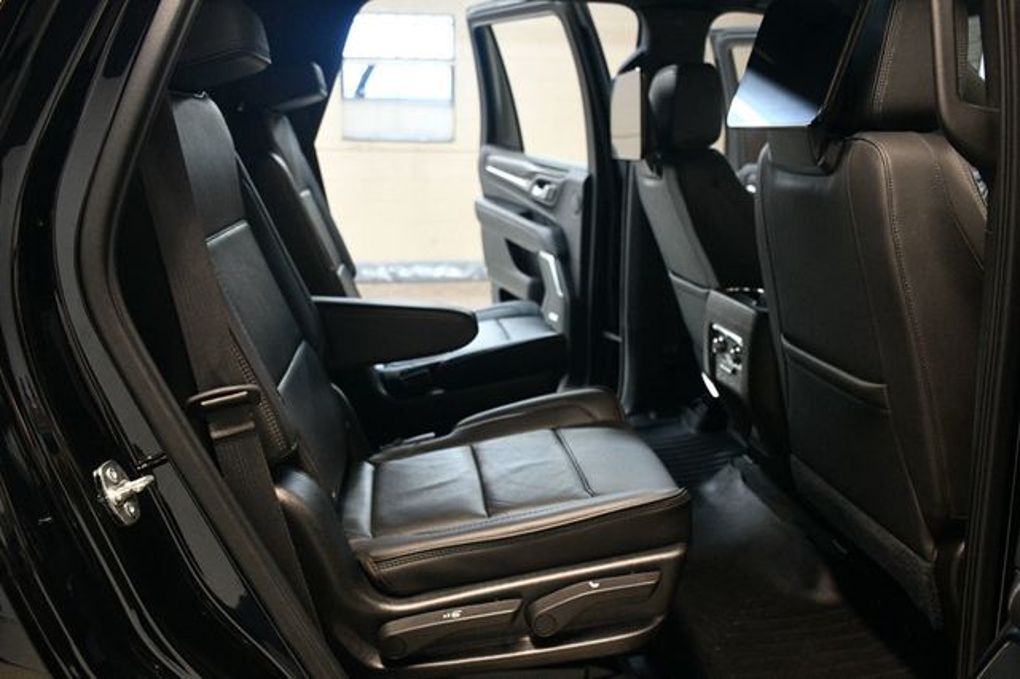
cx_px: 510
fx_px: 934
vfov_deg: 39.9
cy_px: 340
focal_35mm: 33
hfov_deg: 57.2
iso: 3200
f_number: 3.5
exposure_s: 1/80
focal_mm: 22
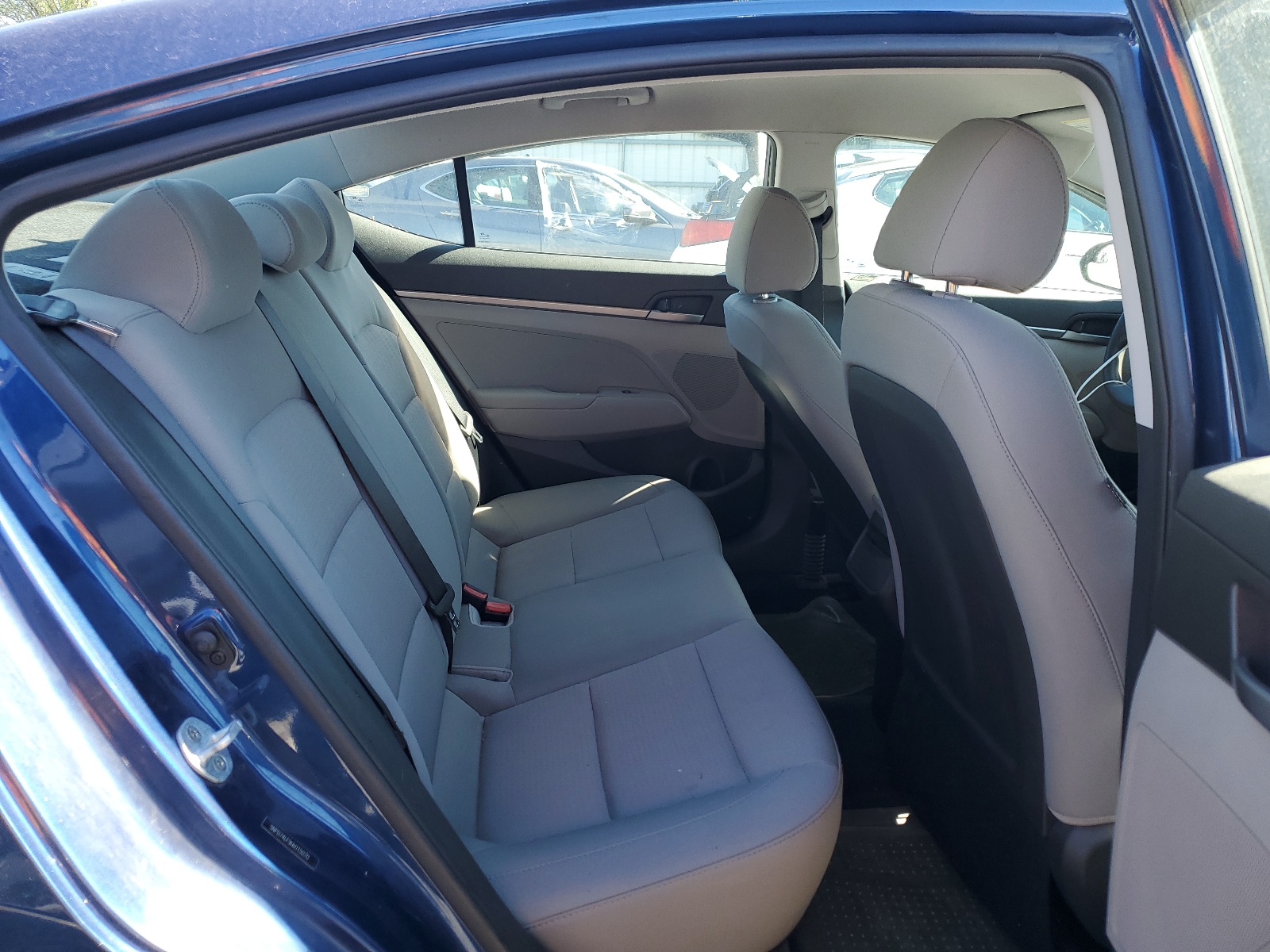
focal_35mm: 26
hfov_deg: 67.3
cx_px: 635
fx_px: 954
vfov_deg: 53.1
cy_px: 476
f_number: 1.5
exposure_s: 1/263
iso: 50
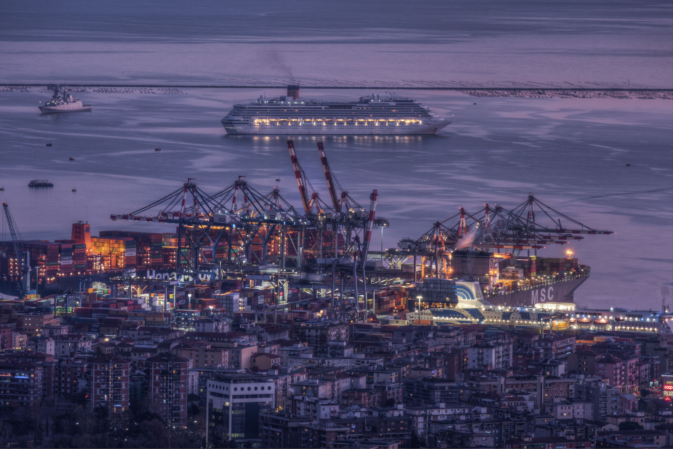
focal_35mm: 286
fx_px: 5356
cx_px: 336
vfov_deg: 4.8
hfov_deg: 7.2
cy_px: 224
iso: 100
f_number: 11
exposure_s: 2
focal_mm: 191
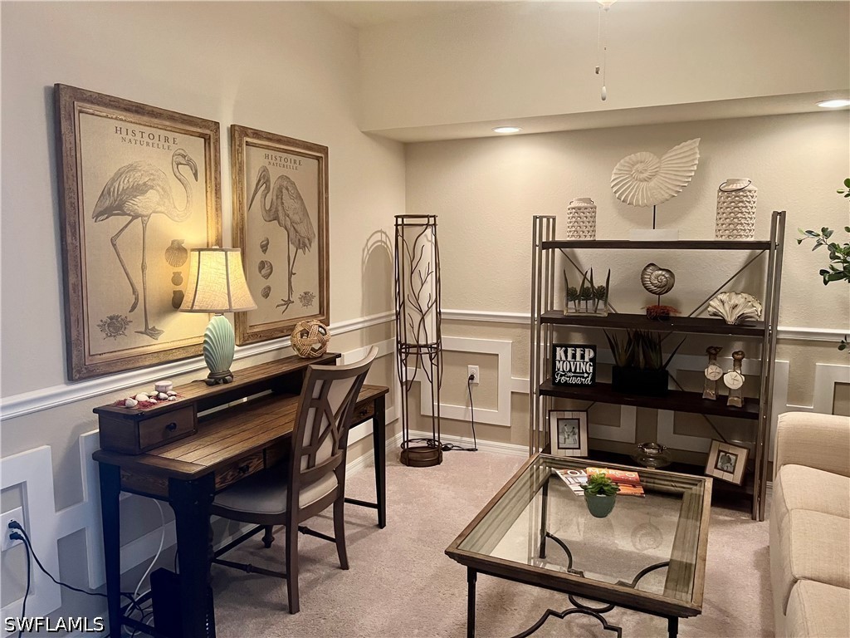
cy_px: 319
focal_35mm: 26
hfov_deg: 67.3
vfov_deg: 53.1
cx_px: 425
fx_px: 638
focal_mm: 5.7
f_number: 1.5
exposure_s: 1/60
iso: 200
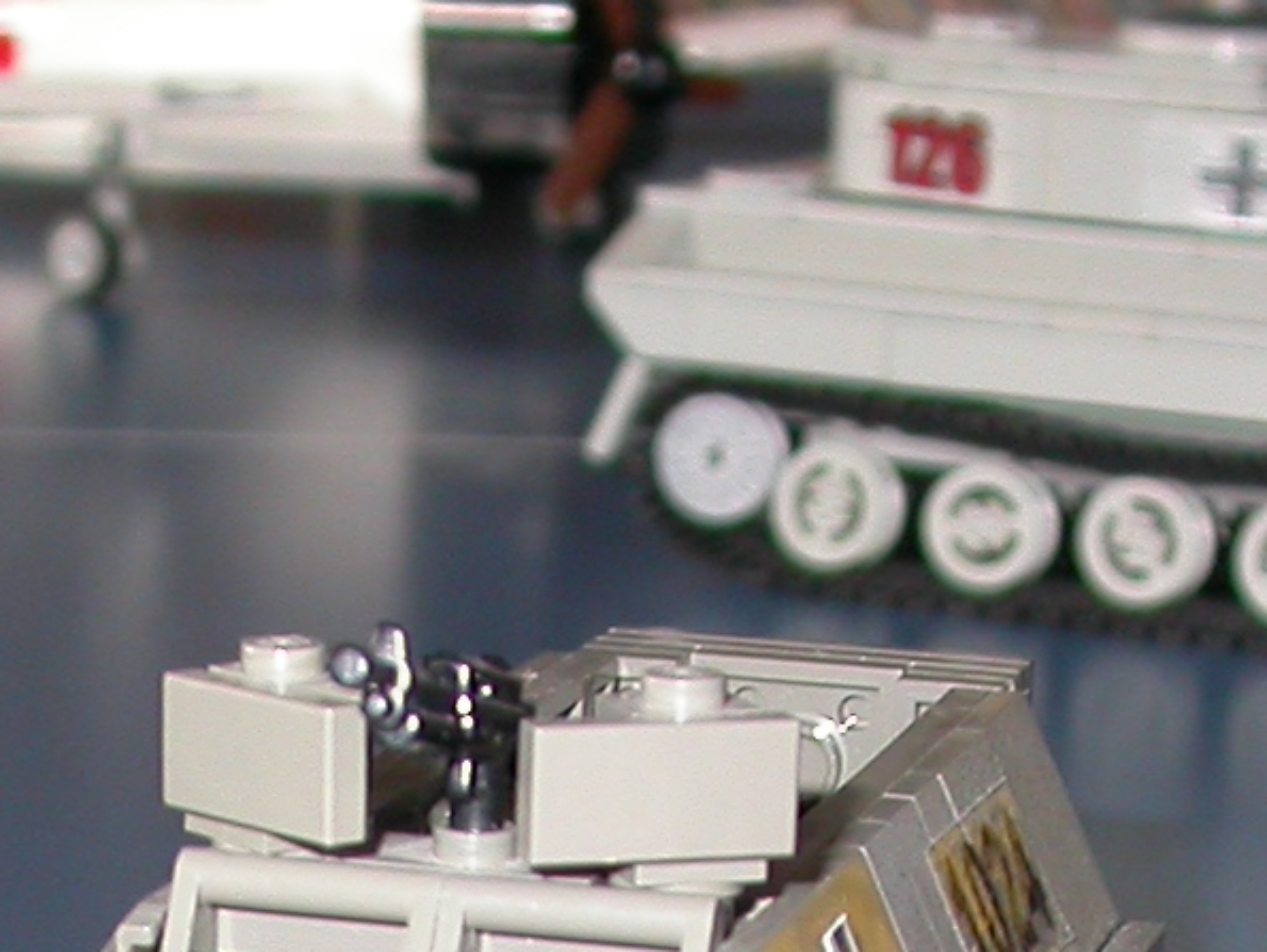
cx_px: 398
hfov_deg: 13.6
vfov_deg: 9.8
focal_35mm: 145
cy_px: 1661
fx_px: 5310
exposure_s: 1/60
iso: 100
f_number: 2.6
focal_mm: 7.85
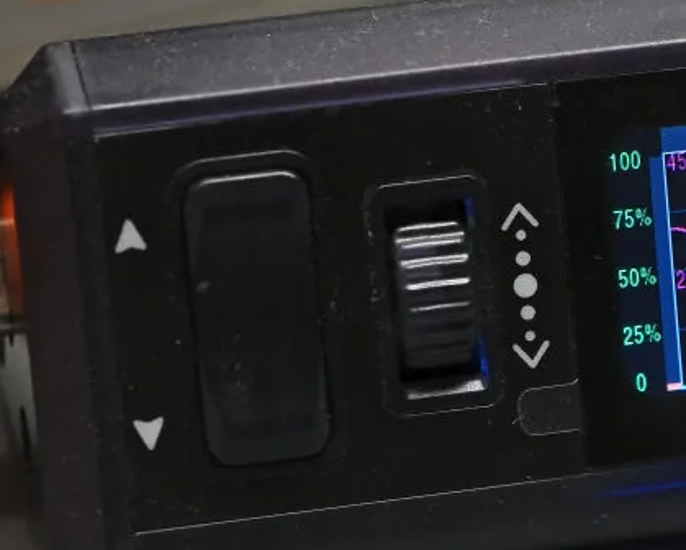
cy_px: 215
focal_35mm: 282
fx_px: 5731
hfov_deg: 6.8
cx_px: 820
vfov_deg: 5.5
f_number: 9
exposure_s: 1/80
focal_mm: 105
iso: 800
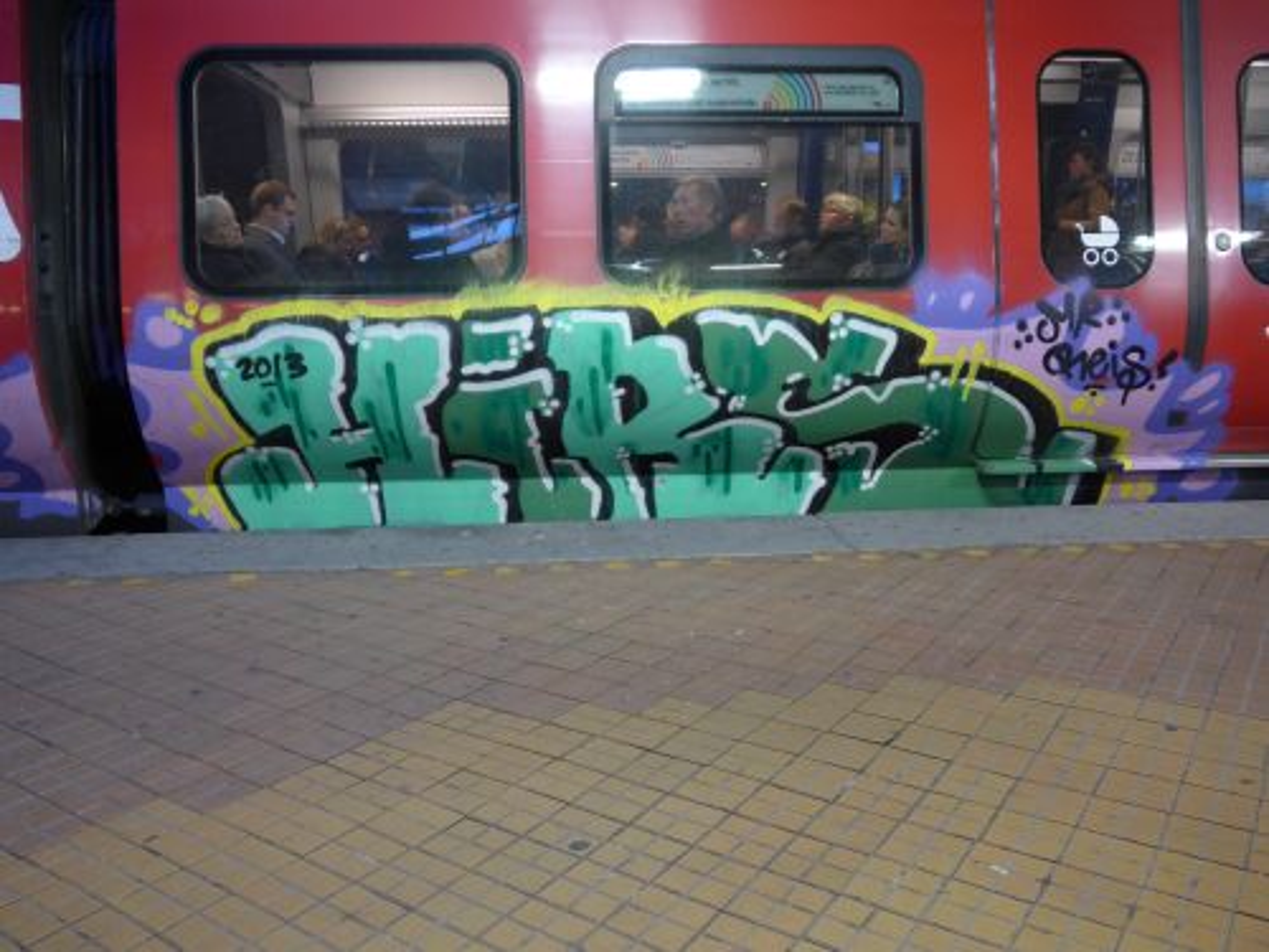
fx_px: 1063
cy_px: 476
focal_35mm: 29
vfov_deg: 48.2
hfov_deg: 61.7
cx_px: 634
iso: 400
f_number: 2
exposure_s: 1/30
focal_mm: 6
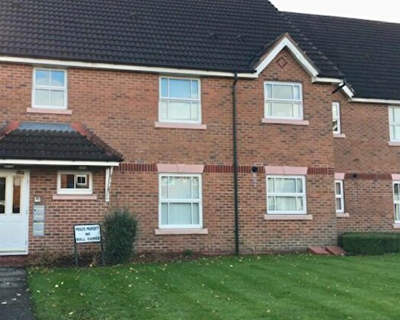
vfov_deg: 39.2
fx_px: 450
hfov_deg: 47.1
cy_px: 157
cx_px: 132
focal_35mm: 38
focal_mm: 4.15
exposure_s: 1/340
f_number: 2.2
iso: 25
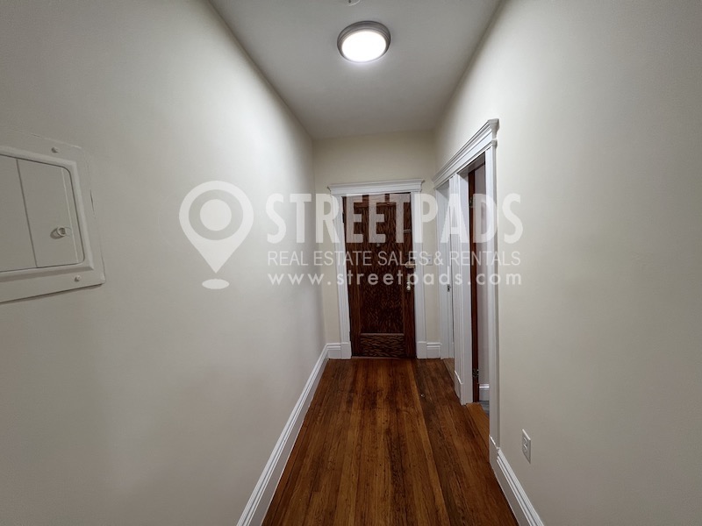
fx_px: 264
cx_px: 351
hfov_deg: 106.2
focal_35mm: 13
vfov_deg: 89.9
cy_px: 263
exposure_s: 1/60
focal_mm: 1.57
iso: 125
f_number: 1.8
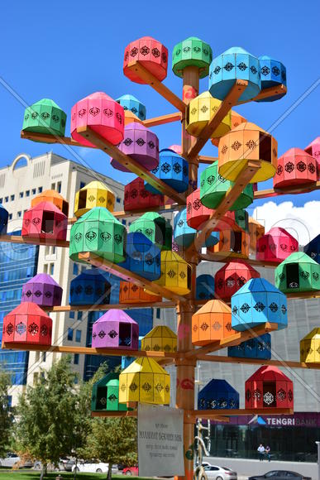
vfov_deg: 37.8
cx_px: 160
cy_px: 240
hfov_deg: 25.8
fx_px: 700
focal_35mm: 52
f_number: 9
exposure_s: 1/250
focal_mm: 35
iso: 100
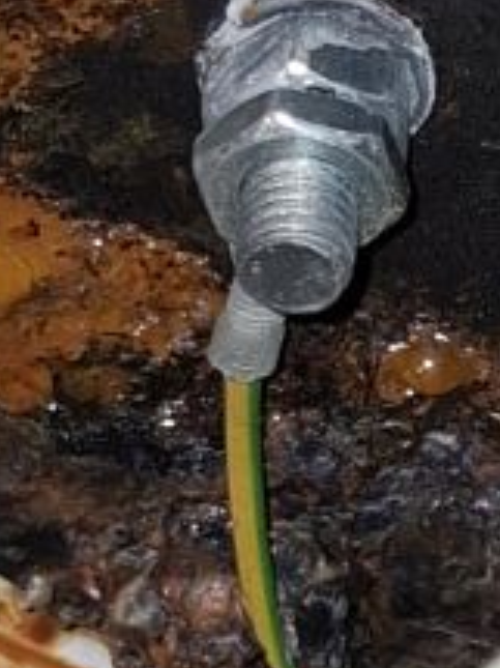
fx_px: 2815
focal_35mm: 146
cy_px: 151
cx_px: 854
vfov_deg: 13.5
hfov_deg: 9.7
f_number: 1.8
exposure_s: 1/100
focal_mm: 5.54
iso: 125
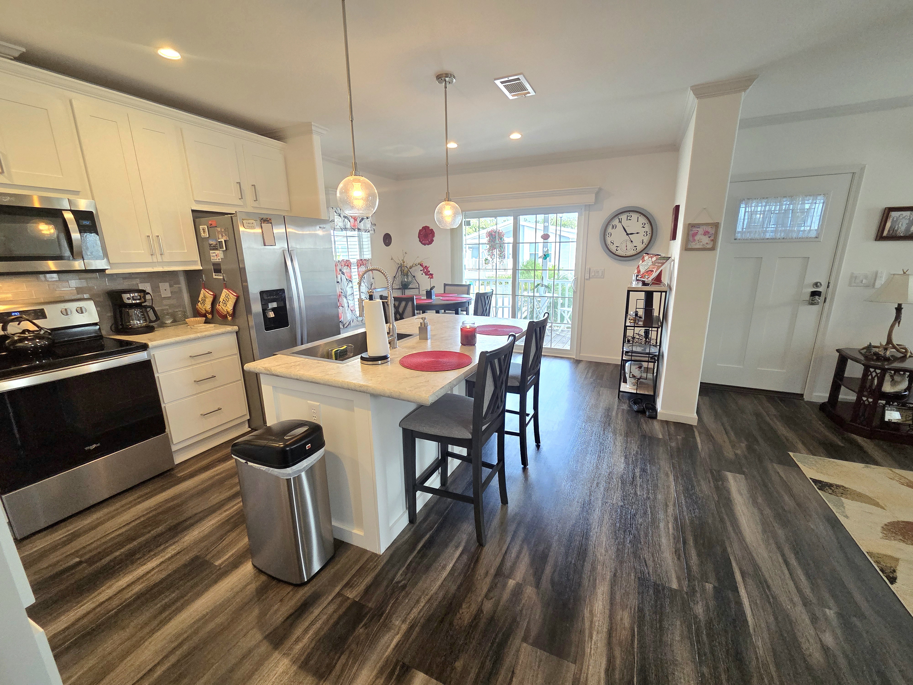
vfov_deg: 89.9
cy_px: 342
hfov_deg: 106.2
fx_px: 343
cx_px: 456
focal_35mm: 13
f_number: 2.2
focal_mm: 2.2
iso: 320
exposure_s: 1/120
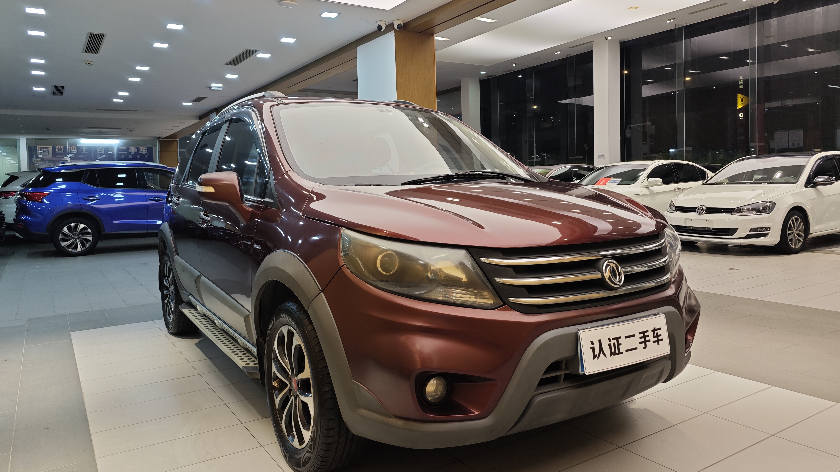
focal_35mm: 26
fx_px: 579
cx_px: 418
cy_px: 210
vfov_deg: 44.3
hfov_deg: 71.9
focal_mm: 8.7
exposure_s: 1/100
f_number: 1.9
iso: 80
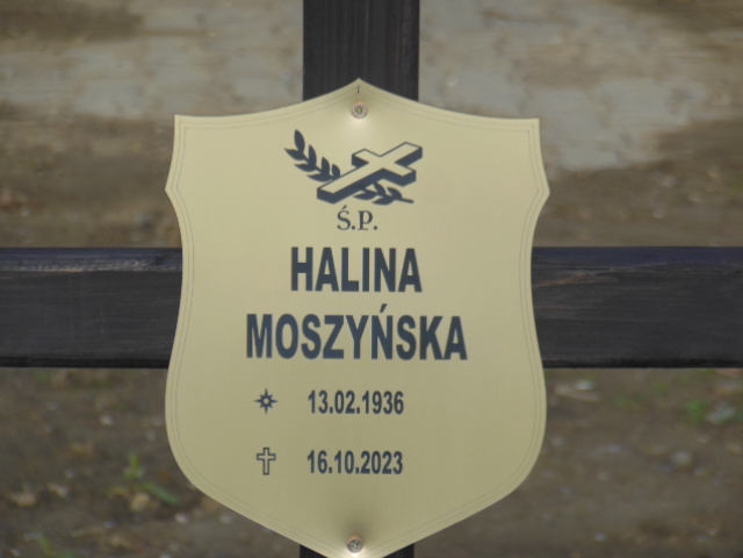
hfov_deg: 7.9
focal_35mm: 250
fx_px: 5366
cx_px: 372
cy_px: 279
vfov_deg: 5.9
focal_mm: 45
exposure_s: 1/250
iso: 125
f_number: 5.8
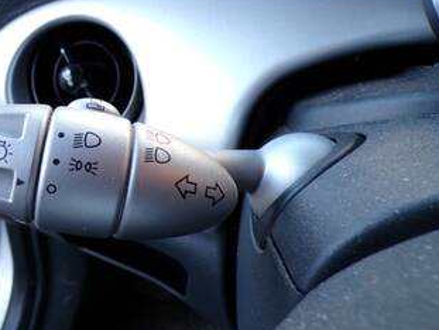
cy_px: 149
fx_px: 470
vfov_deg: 38.7
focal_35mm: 37
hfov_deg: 48.0
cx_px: 104
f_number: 3
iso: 109
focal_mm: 4.3
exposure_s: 1/34
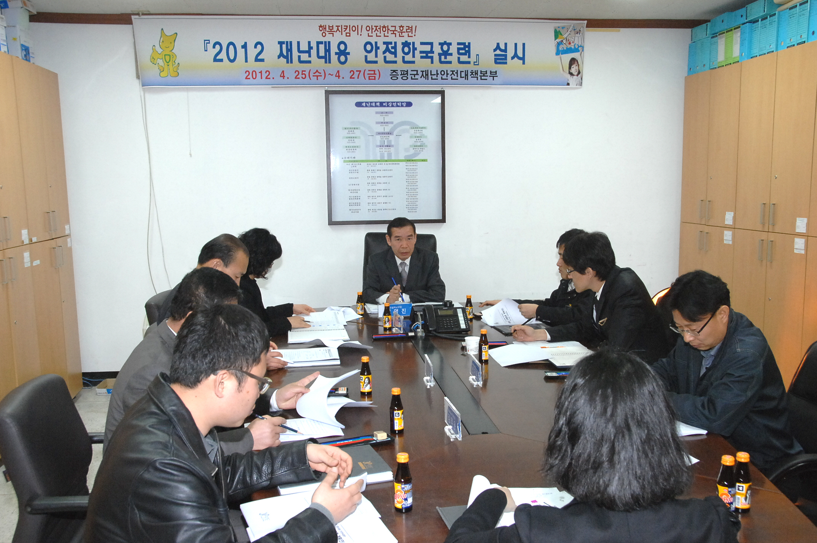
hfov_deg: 57.3
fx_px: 748
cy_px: 272
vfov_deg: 39.9
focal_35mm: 33
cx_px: 408
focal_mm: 22
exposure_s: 1/60
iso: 800
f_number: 6.7
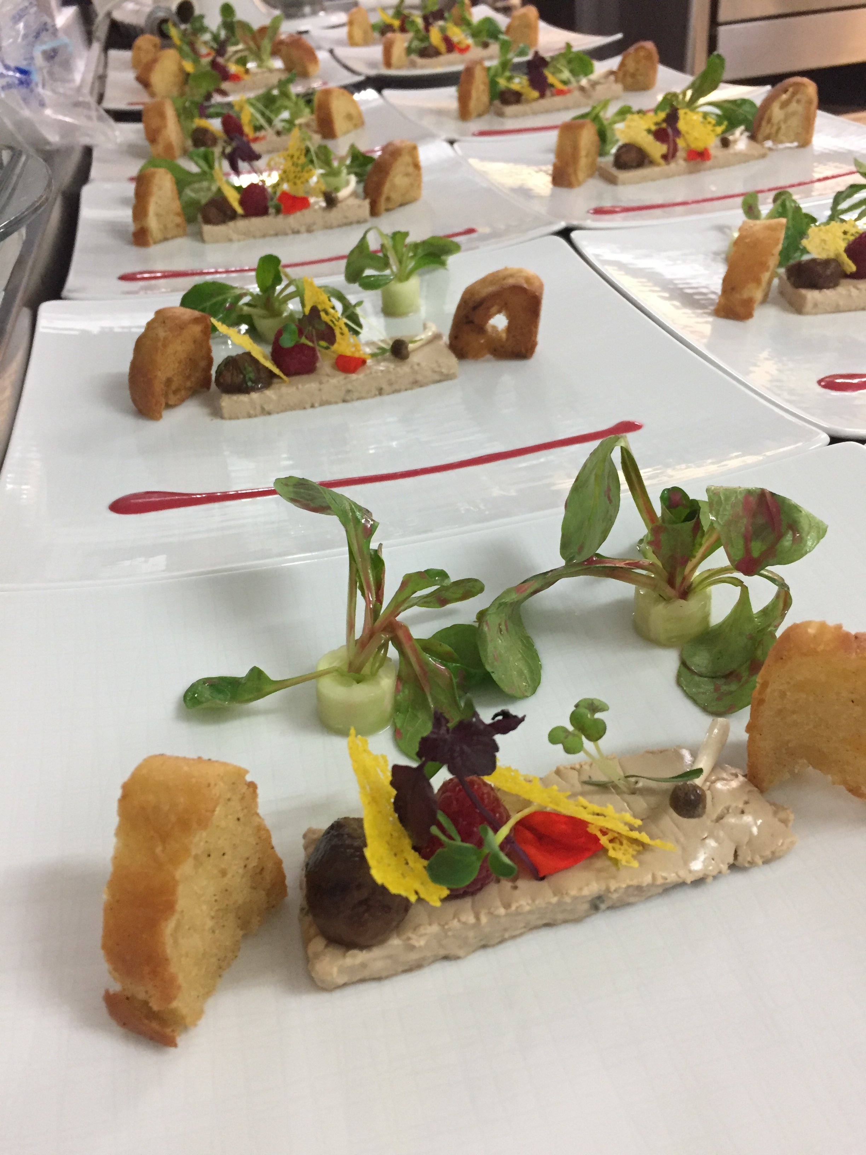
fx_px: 967
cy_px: 578
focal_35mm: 29
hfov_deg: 48.2
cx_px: 433
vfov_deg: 61.7
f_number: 2.2
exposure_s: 1/33
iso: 250
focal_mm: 4.15
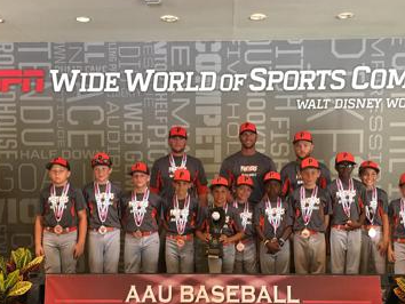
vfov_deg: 31.7
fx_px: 527
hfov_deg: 42.0
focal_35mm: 45
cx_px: 208
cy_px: 223
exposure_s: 1/17
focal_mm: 4.15
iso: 200
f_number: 2.2
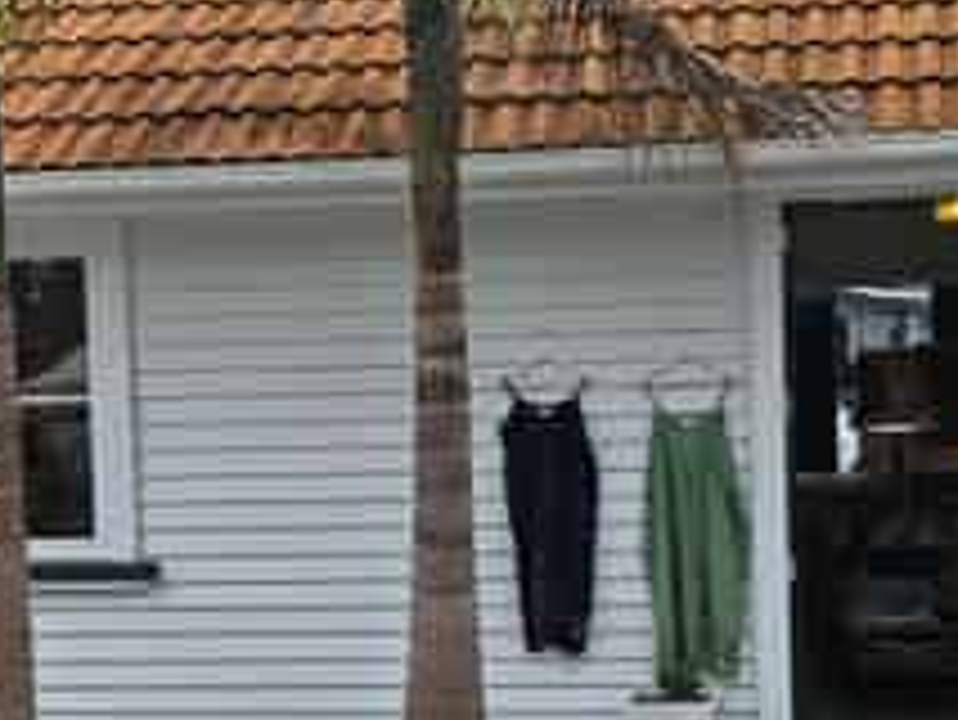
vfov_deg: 20.7
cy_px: 430
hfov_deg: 27.3
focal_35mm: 71
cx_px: 621
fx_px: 1966
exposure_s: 1/2000
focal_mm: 5.4
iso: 100
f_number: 1.8
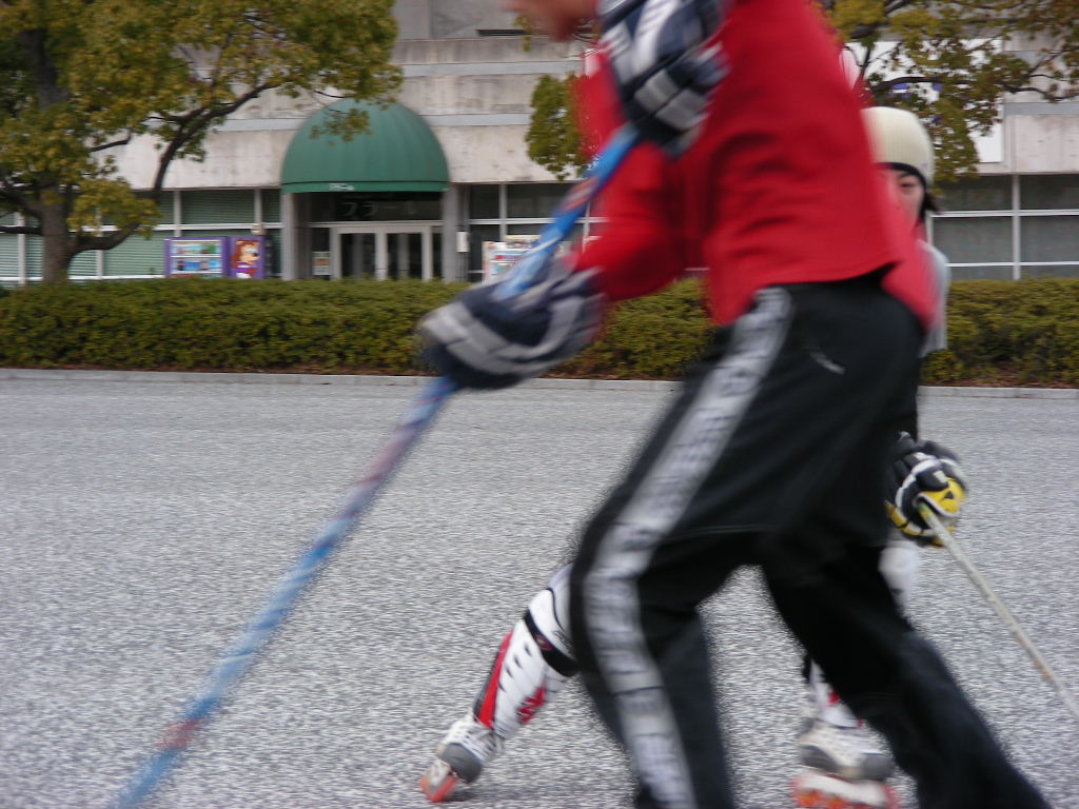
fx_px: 4613
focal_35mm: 148
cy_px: 404
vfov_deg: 10.0
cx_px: 540
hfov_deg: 13.3
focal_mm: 24.7
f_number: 3.5
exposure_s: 1/102
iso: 50
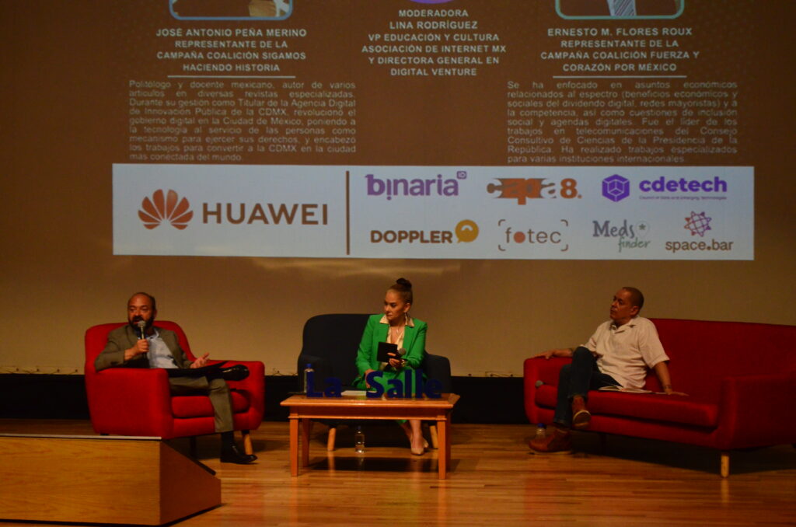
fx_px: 1721
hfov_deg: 26.0
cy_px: 264
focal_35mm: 78
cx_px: 398
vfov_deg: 17.4
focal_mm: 52
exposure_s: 1/80
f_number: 5.6
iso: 2500
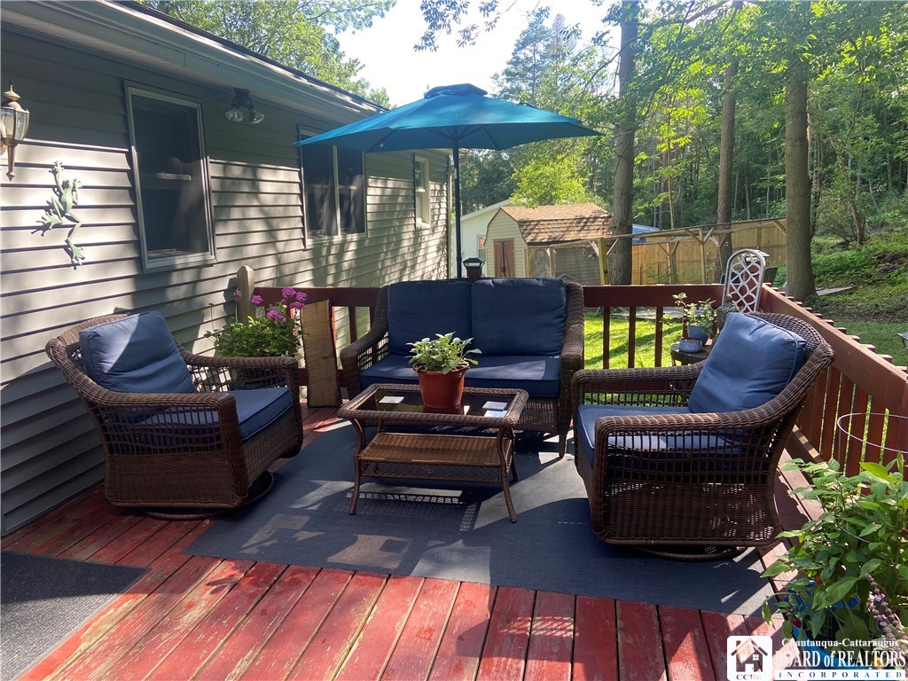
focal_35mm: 26
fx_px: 682
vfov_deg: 53.1
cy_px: 340
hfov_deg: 67.3
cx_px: 454
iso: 32
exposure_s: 1/184
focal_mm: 4.25
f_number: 1.8
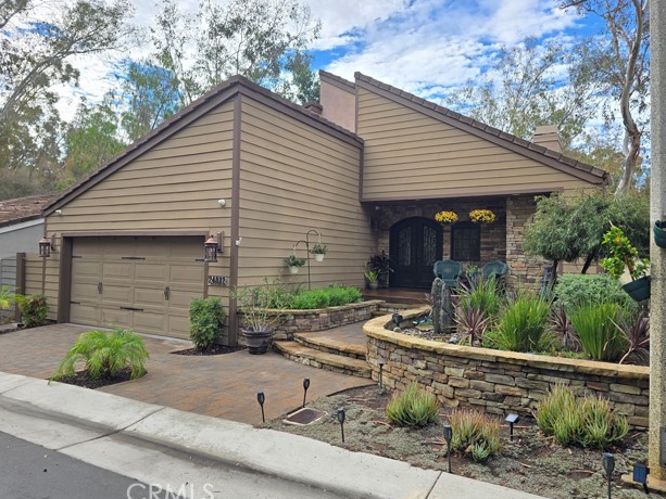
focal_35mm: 24
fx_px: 462
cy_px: 248
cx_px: 338
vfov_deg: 56.8
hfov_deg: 71.6
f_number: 1.7
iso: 12
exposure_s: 1/265
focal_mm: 6.3
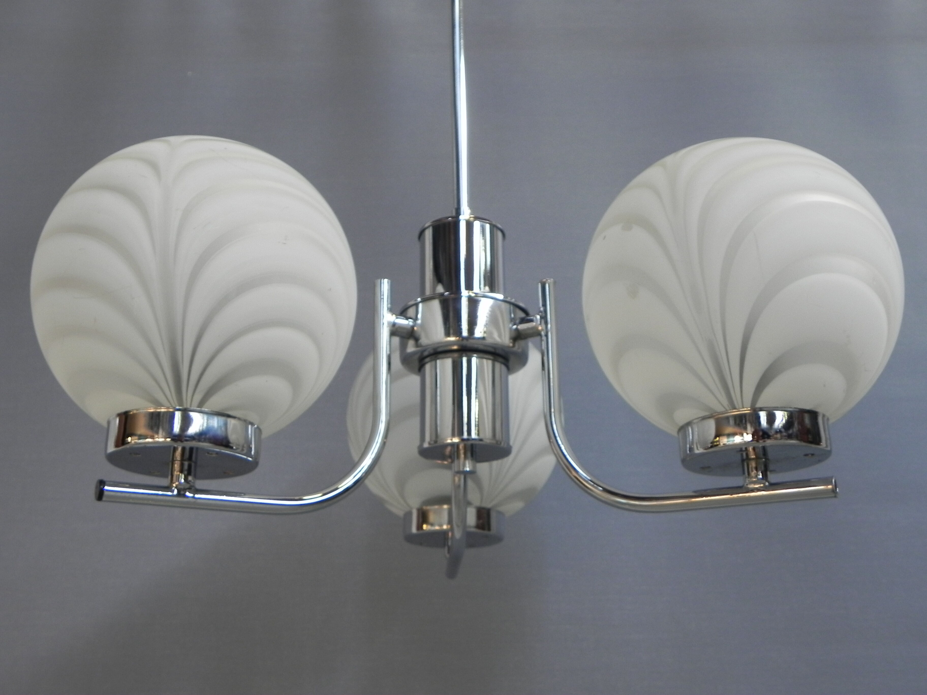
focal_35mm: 37
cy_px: 348
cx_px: 464
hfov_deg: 50.1
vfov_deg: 38.7
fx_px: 991
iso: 184
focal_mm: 6.6
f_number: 3.2
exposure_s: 1/30
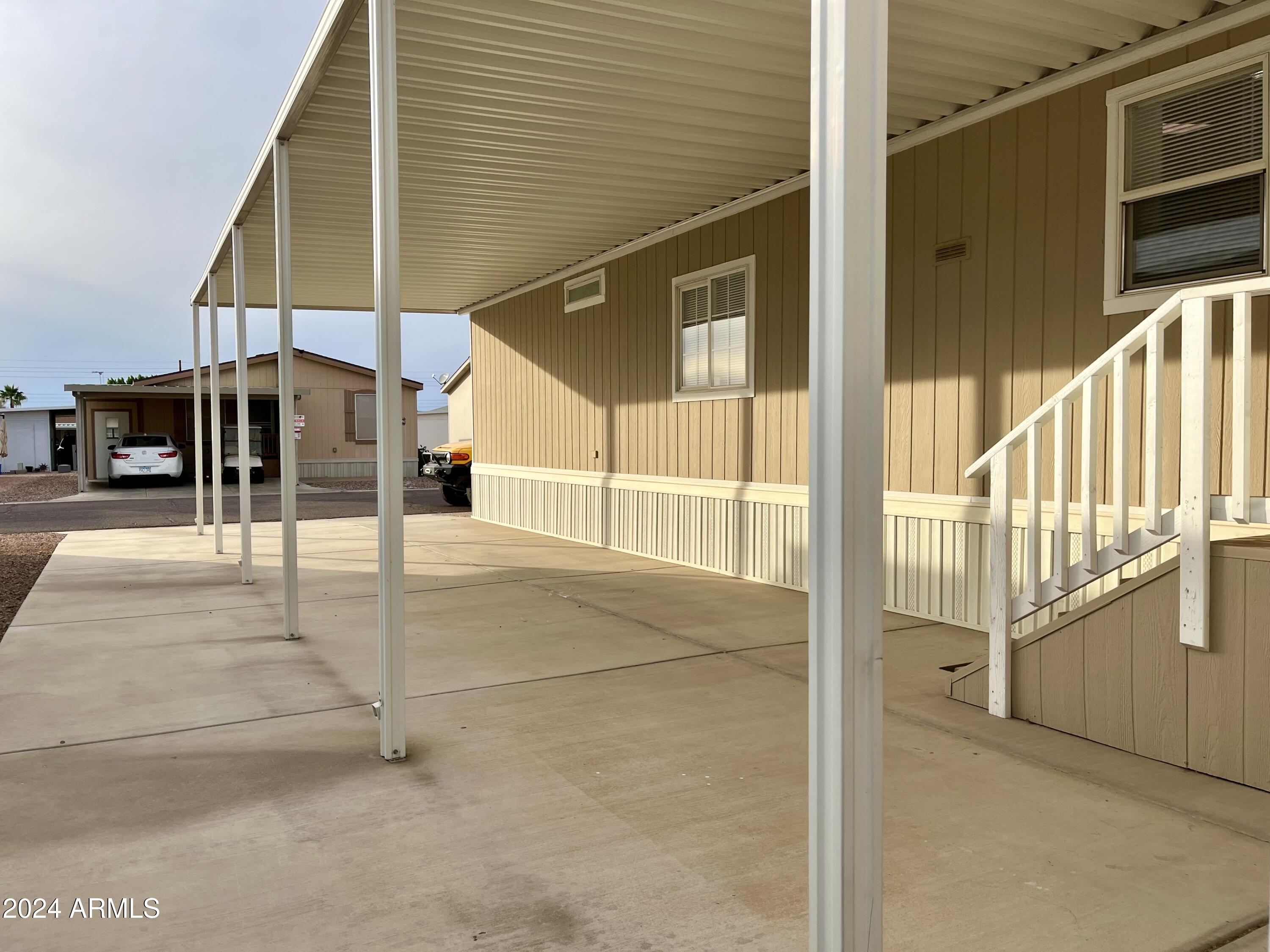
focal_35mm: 26
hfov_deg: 67.3
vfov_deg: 53.1
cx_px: 635
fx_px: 954
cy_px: 476
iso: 50
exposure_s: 1/1802
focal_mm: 5.1
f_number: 1.6
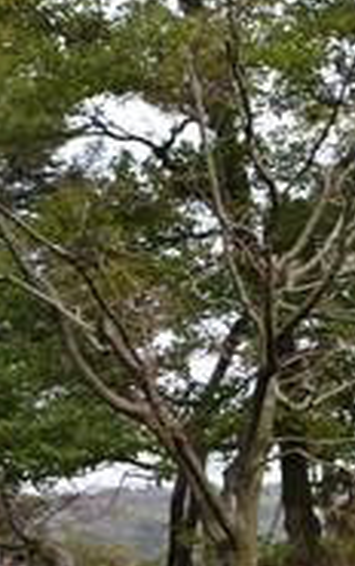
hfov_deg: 13.2
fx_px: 1467
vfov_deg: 21.3
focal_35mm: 95
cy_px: 512
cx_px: 502
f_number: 5.6
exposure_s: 1/125
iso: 100
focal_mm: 18
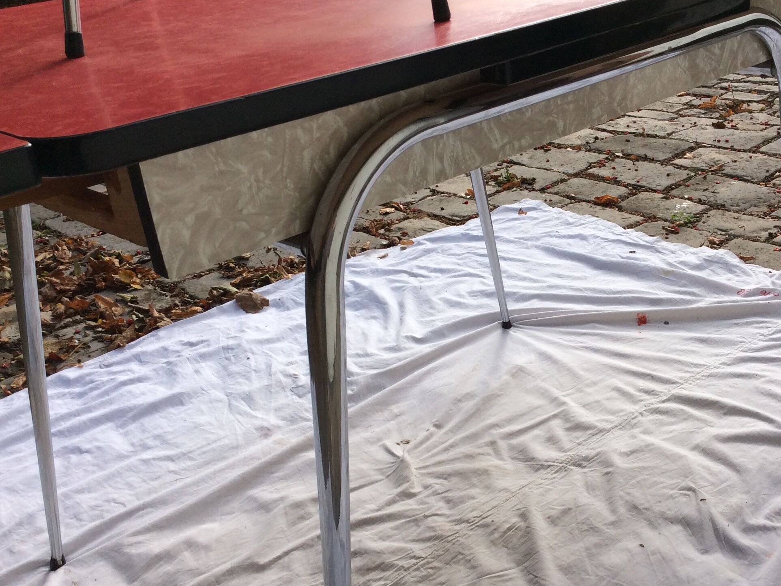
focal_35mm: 43
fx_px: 970
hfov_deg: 43.4
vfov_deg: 33.5
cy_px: 340
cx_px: 500
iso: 32
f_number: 2.4
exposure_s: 1/697
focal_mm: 3.3
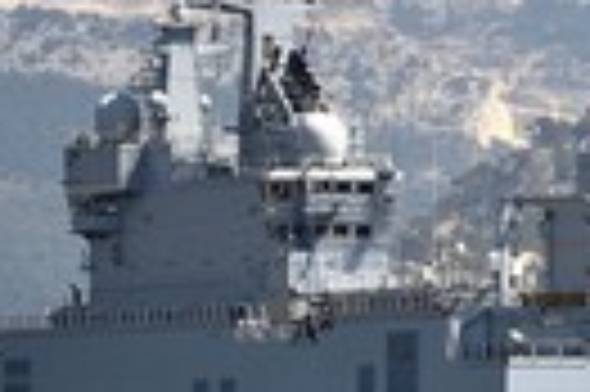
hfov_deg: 3.8
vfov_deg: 2.5
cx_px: 558
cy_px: 284
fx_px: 8921
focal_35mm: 545
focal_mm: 170
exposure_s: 1/500
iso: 200
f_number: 9
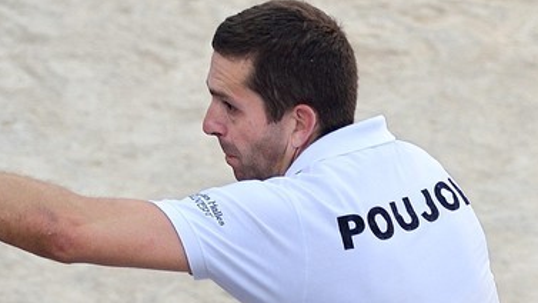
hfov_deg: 4.4
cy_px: 709
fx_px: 6975
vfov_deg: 2.5
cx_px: 885
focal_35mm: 489
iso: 800
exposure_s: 1/1000
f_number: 3.5
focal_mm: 110
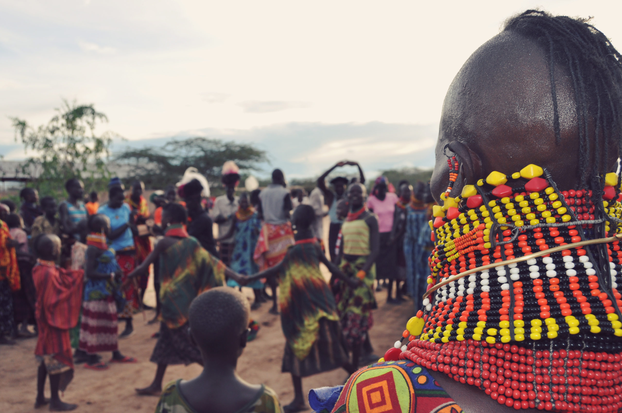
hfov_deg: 62.0
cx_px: 311
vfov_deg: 43.5
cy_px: 206
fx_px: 518
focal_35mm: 30
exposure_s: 1/200
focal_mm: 20
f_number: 6.3
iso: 200
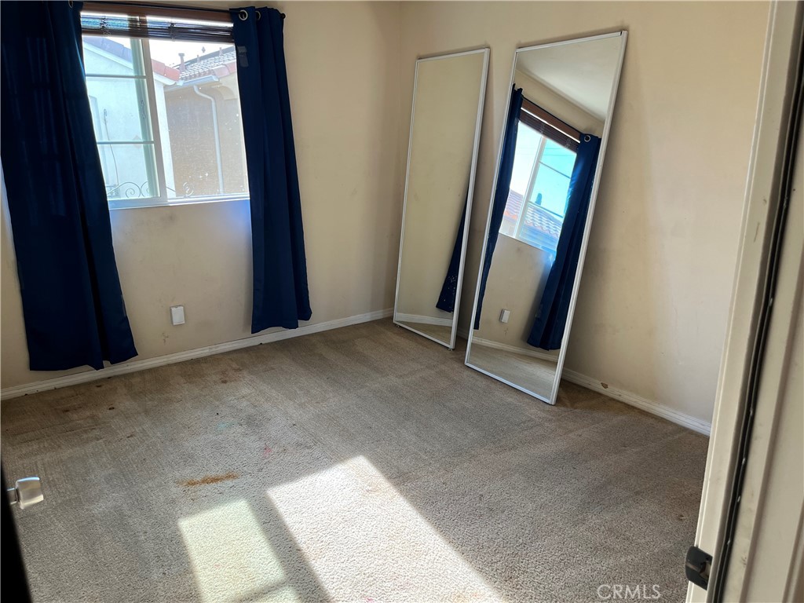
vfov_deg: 53.1
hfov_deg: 67.3
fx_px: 604
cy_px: 302
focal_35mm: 26
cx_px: 402
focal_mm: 5.1
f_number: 1.6
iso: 64
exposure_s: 1/145
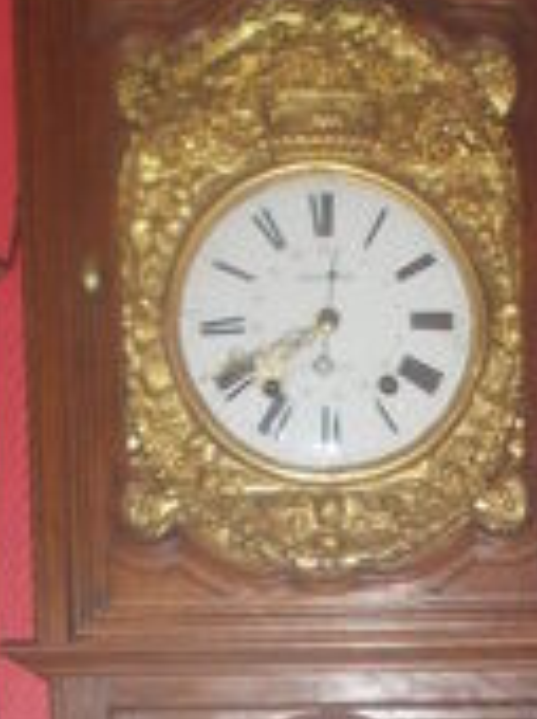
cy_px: 1015
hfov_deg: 14.9
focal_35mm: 98
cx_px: 448
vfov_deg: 18.2
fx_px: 2032
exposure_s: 1/25
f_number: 3.2
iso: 200
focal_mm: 4.6
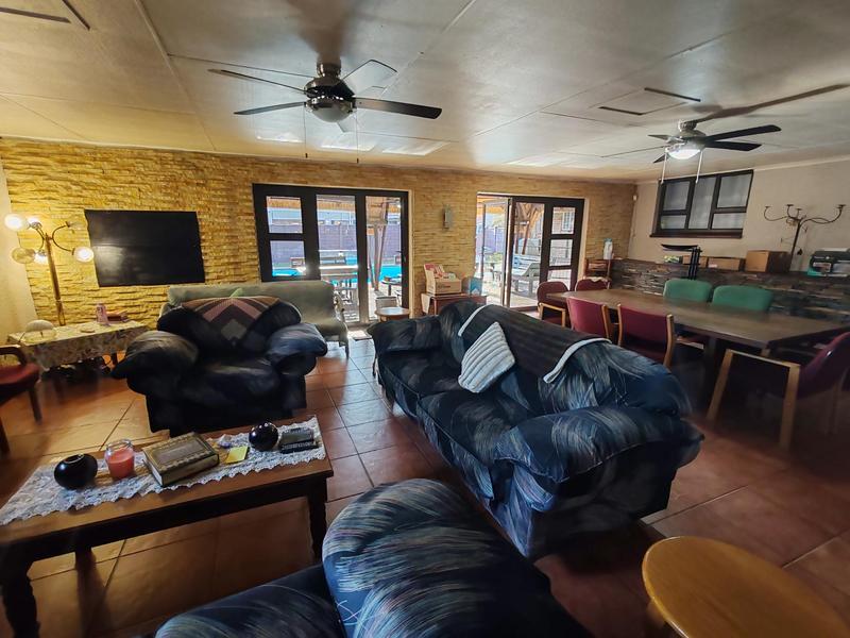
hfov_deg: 94.5
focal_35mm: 16
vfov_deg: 78.1
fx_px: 393
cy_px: 319
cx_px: 425
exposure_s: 1/25
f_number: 2.2
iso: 500
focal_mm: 1.96
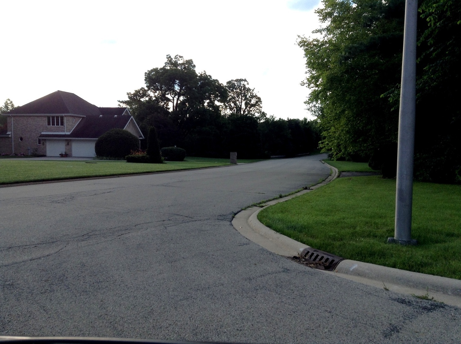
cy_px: 172
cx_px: 230
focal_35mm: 33
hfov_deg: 55.4
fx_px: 439
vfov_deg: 42.8
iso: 32
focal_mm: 3.3
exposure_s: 1/546
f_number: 2.4
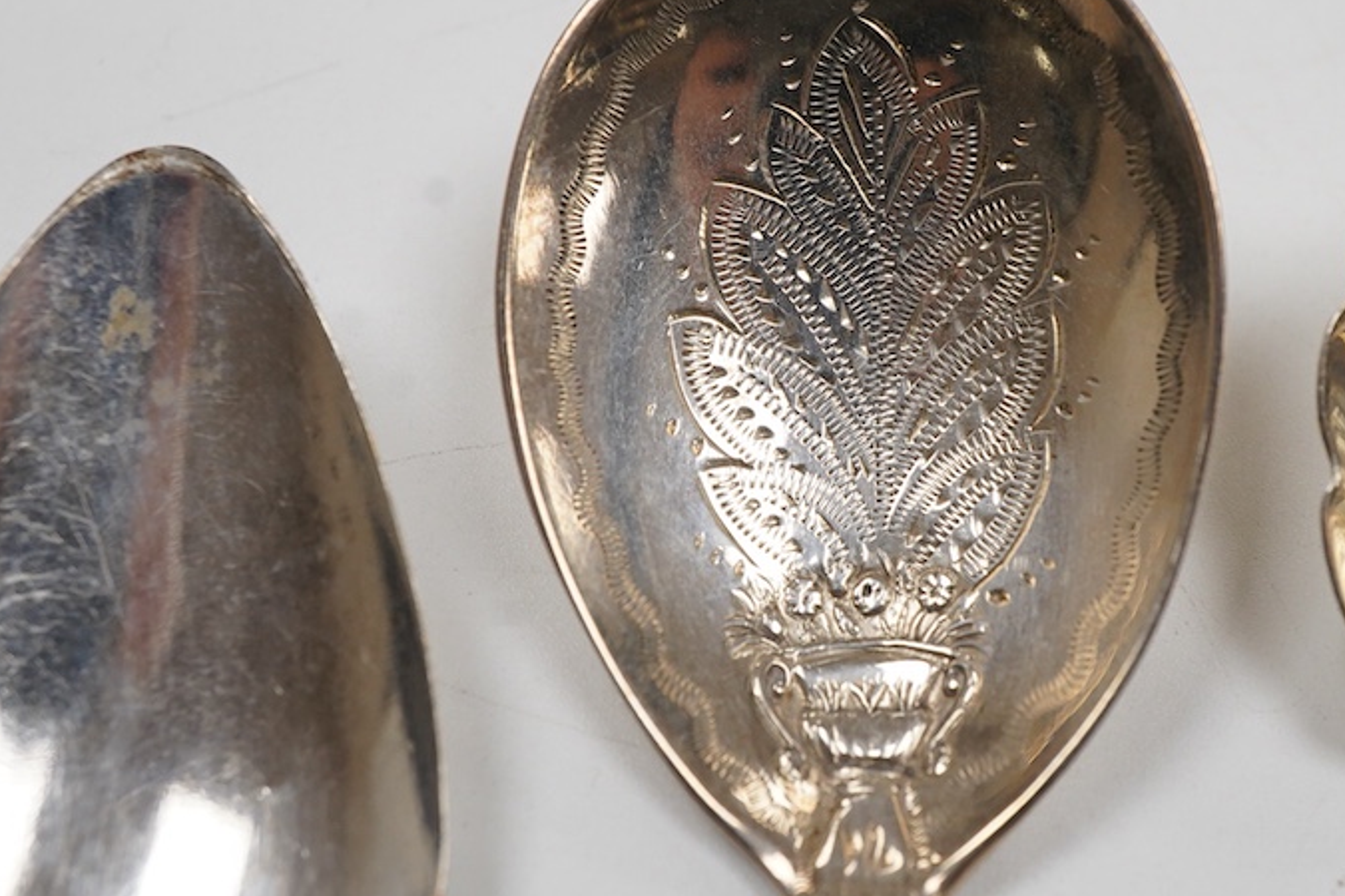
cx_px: 879
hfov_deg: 33.2
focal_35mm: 60
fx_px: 2241
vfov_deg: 22.6
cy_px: 380
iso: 1250
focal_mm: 30
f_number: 8
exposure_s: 1/125
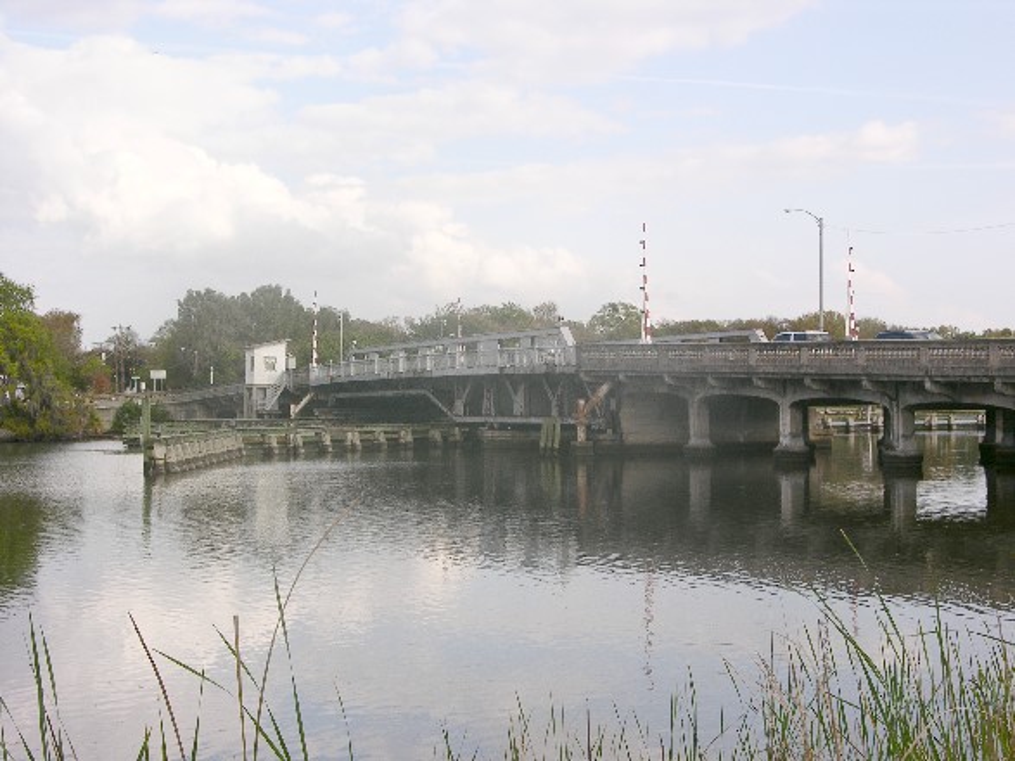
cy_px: 380
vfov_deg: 23.6
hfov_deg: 31.2
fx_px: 1818
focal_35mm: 62
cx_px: 508
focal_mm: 15.7
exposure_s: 1/164
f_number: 6.4
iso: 50
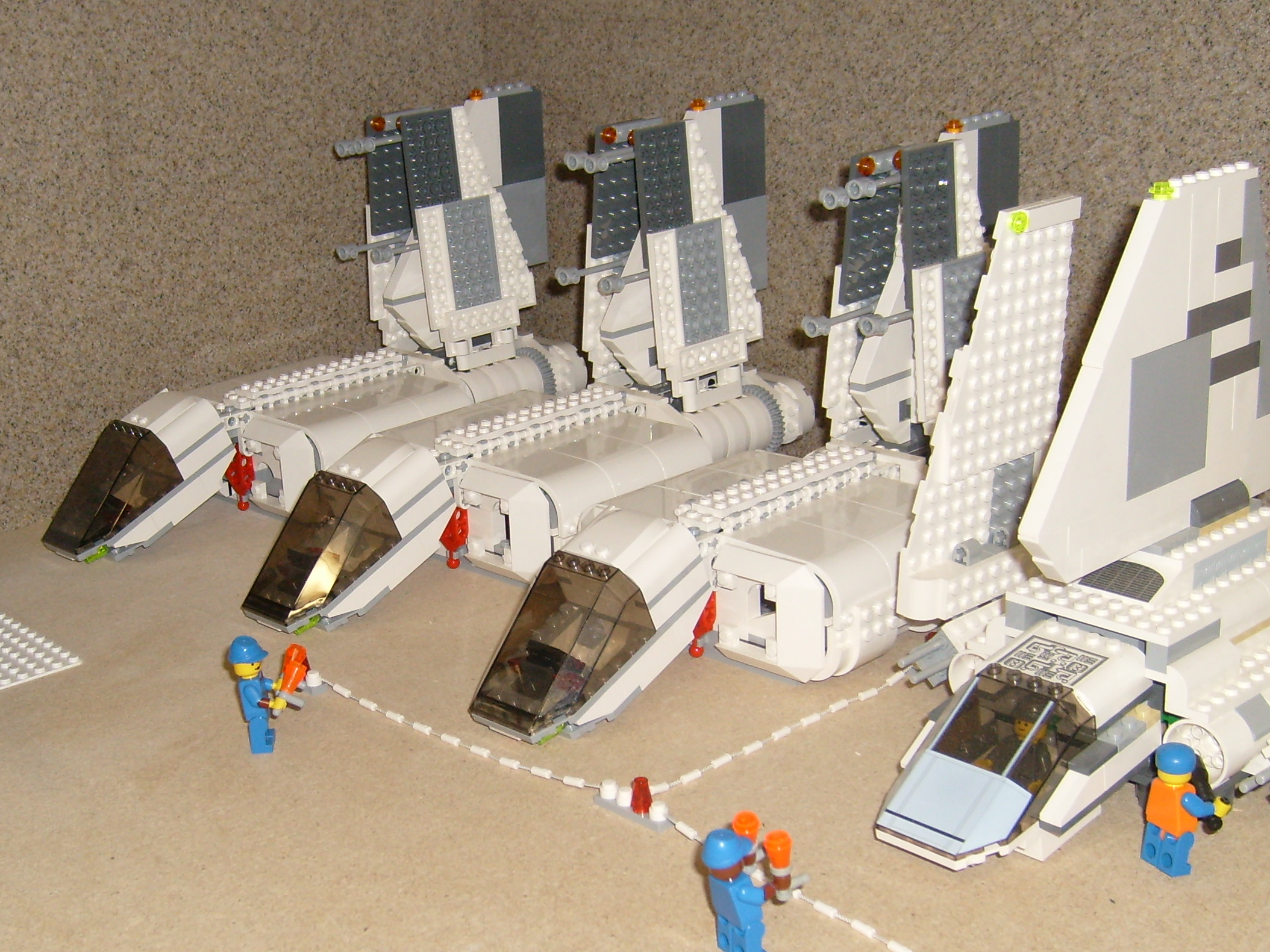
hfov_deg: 37.3
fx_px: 1871
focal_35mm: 51
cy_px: 583
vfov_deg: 28.5
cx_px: 493
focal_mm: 5.8
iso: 100
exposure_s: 1/45
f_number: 2.8
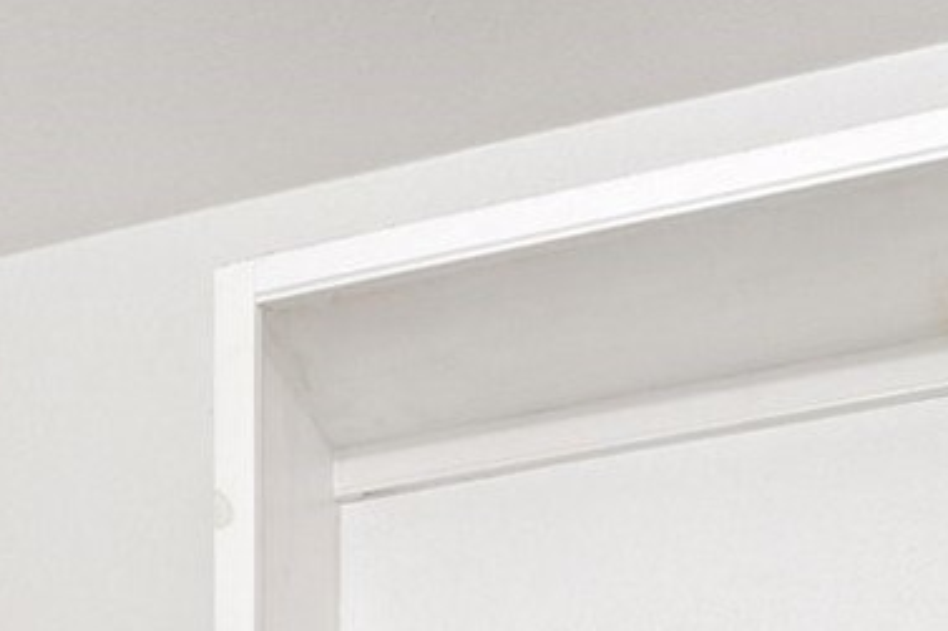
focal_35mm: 81
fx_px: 2132
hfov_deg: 24.8
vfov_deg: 12.1
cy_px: 1660
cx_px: 239
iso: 200
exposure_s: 1/40
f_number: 6.3
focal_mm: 10
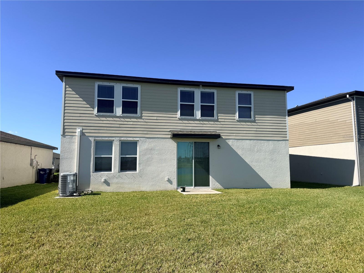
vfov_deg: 56.8
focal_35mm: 24
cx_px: 182
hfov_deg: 71.6
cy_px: 136
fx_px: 252
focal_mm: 6.76
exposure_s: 1/5319
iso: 80
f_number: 1.78
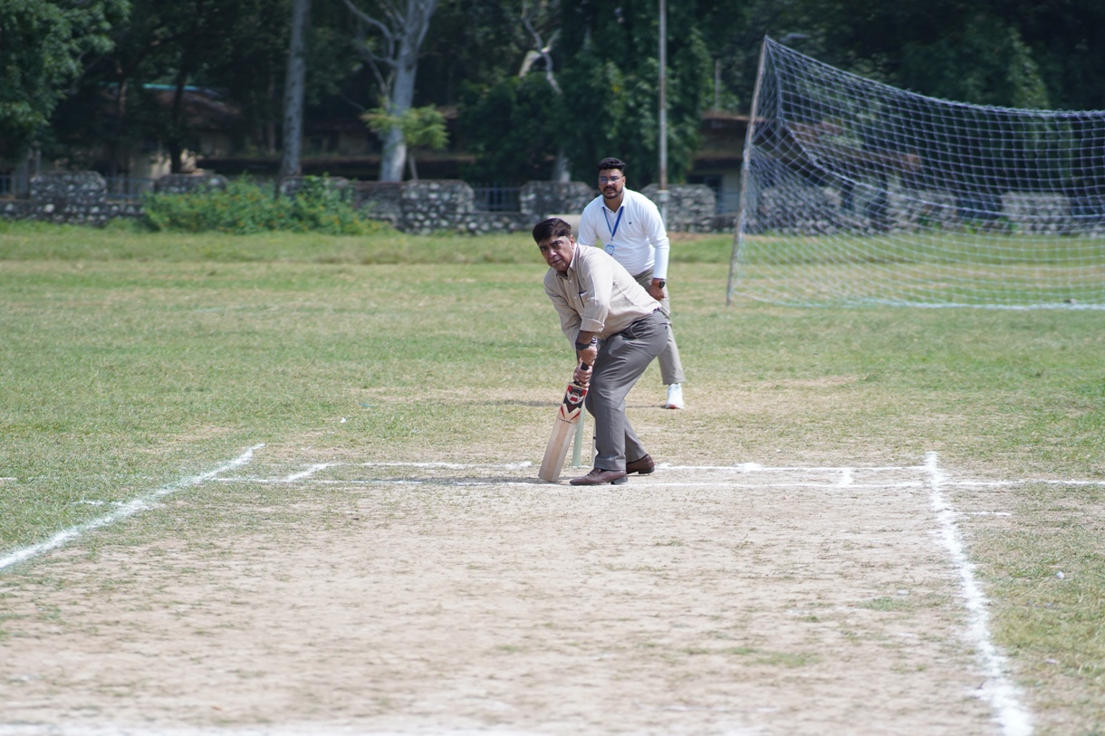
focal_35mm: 127
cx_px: 552
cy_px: 368
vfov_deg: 10.8
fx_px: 3897
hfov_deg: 16.1
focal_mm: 85
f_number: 1.8
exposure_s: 1/6400
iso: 160
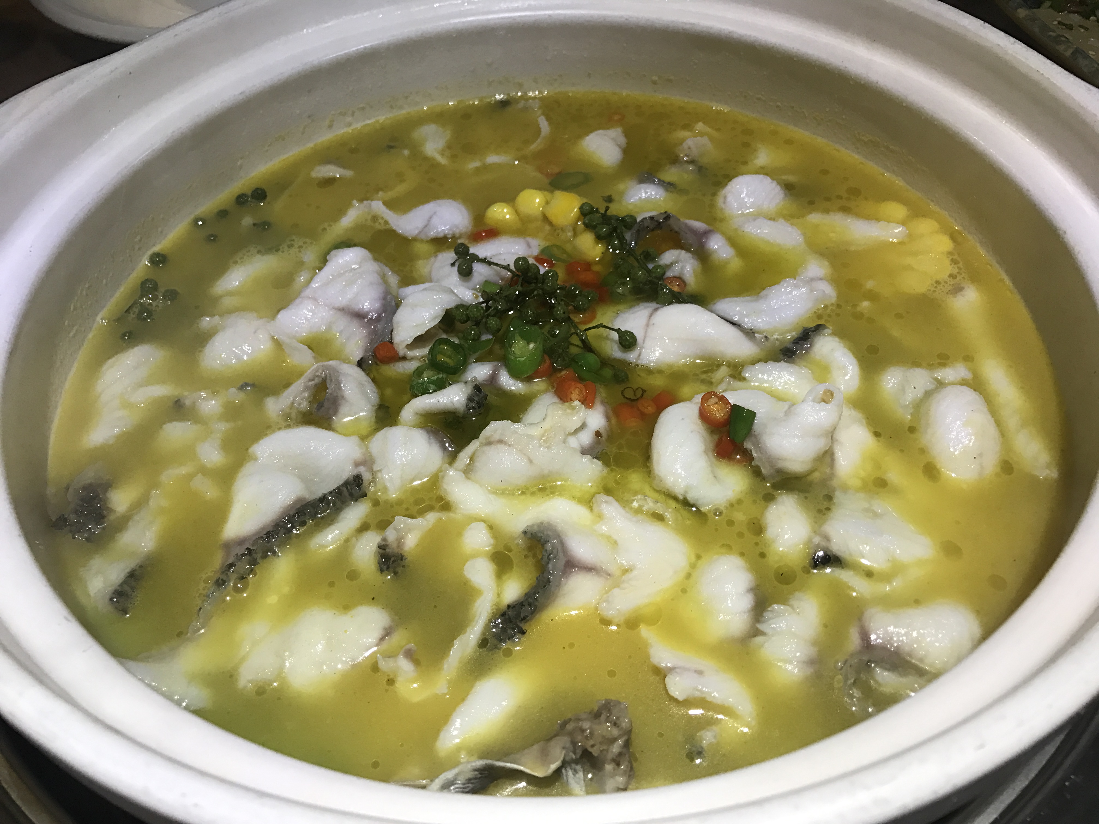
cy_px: 412
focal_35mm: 28
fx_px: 889
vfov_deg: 49.7
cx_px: 550
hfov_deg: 63.4
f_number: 1.8
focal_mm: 3.99
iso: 40
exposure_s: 1/33
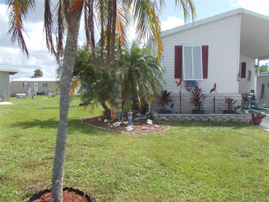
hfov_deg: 67.3
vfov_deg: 53.1
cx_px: 134
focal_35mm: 26
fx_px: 202
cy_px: 101
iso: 80
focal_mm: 4.6
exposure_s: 1/125
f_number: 8
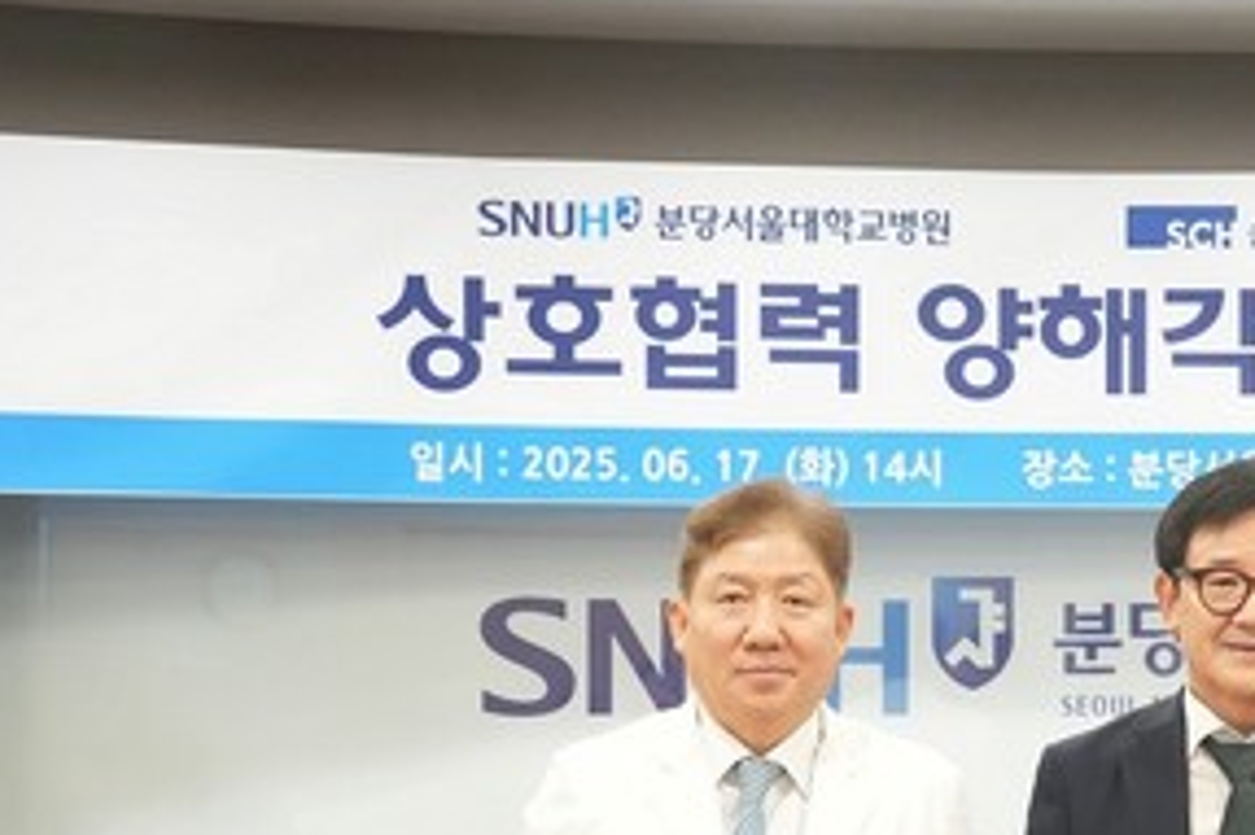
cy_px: 813
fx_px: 3275
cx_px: 1159
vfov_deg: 14.3
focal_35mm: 94
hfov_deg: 21.2
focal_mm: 45
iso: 5000
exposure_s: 1/100
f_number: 6.3
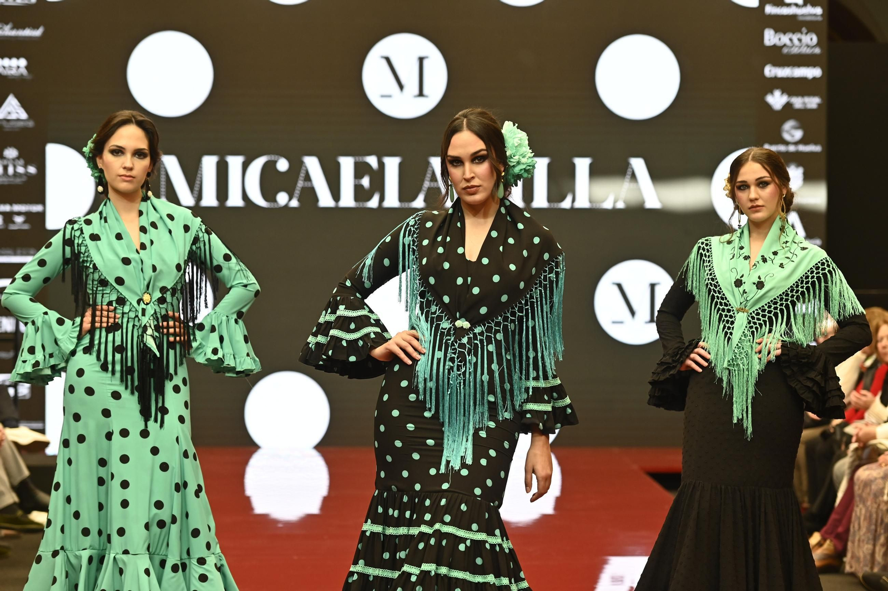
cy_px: 296
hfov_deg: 20.4
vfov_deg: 13.7
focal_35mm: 100
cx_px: 444
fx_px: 2465
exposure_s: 1/640
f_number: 4
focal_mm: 100
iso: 1000
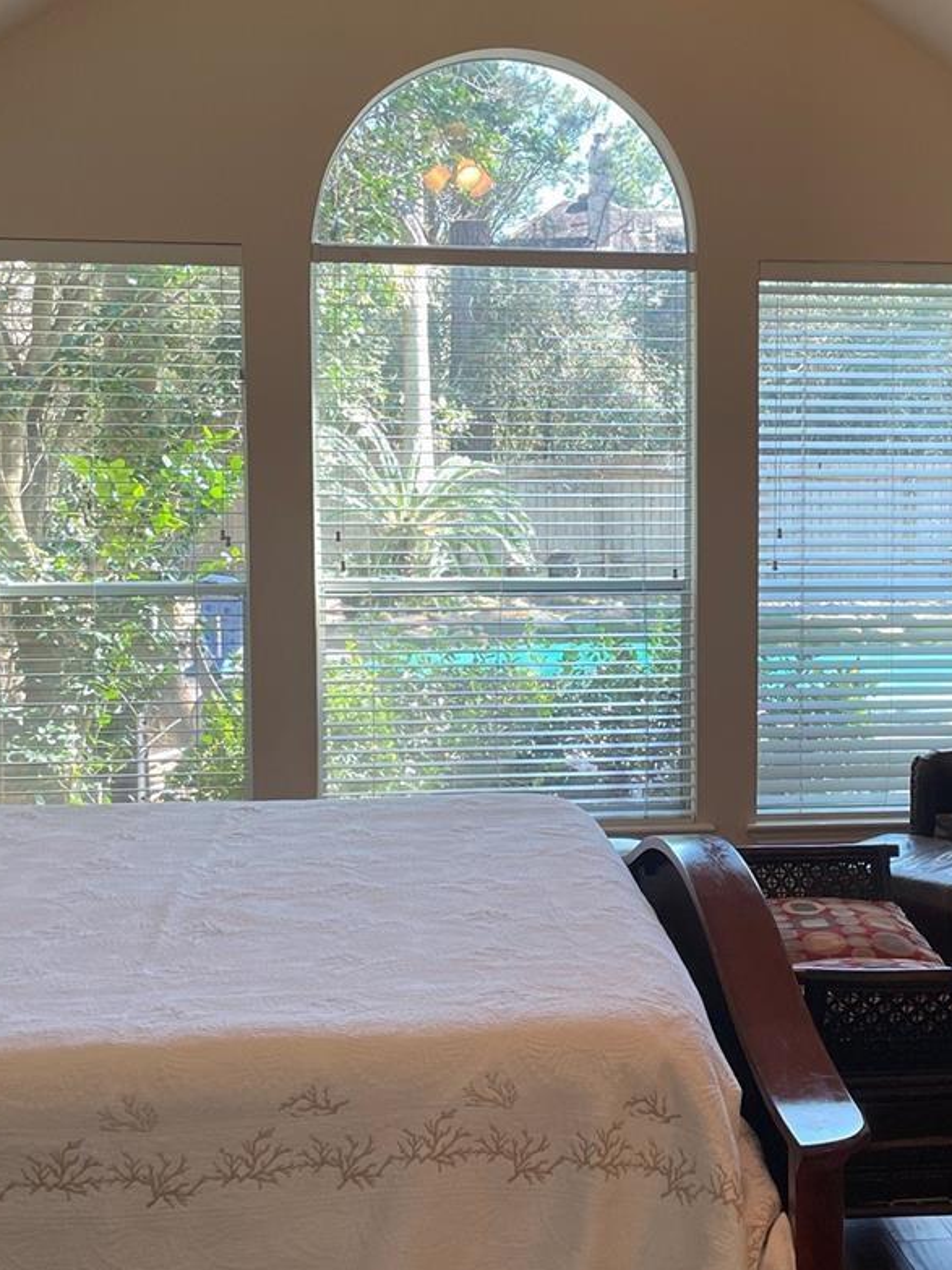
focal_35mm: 51
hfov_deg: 28.3
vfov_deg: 37.5
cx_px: 657
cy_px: 569
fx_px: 1871
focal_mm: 4.2
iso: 100
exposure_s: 1/120
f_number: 1.6
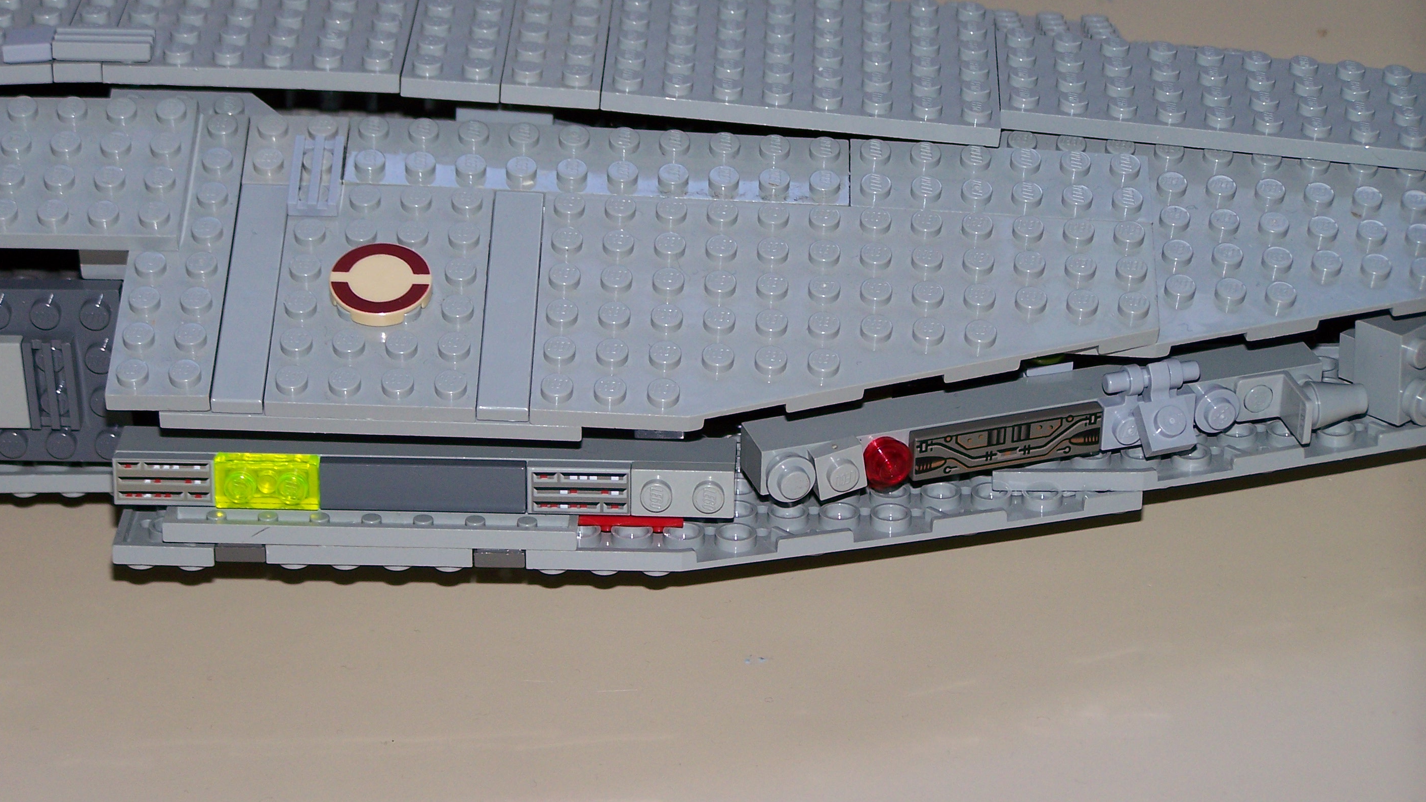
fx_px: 4349
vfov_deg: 10.5
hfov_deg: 18.6
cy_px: 409
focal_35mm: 115
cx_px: 710
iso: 80
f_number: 3.2
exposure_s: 1/100
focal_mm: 17.5
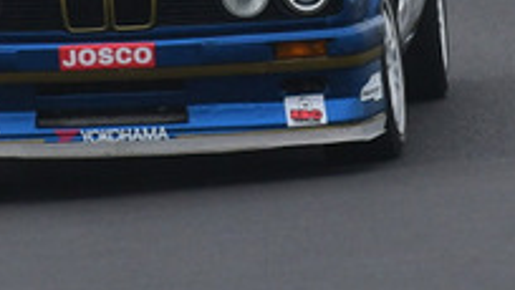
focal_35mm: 3088
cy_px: -340
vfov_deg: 0.4
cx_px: 222
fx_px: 42191
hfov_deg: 0.7
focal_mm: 500
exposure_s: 1/640
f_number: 9
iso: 1000
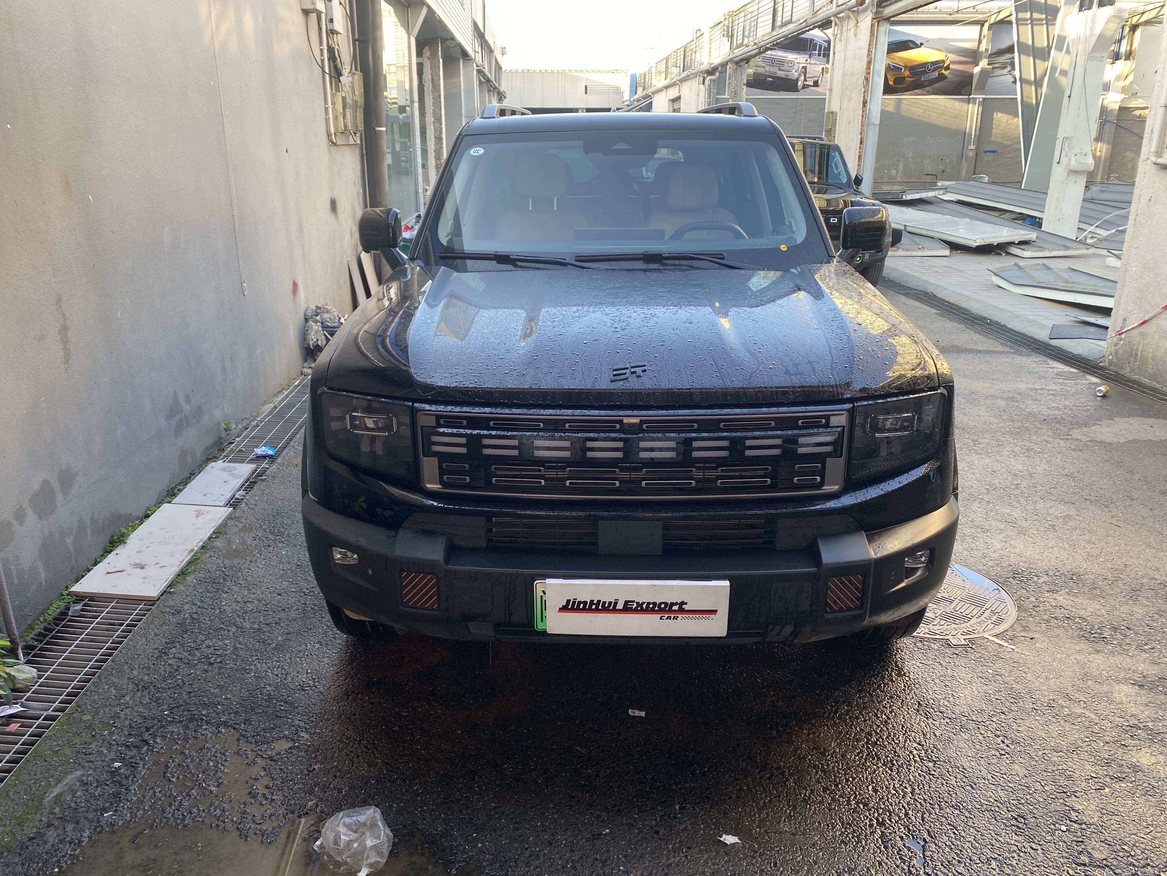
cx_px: 584
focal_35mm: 26
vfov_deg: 53.1
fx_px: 877
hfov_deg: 67.3
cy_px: 438
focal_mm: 4.25
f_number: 1.8
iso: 50
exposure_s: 1/121
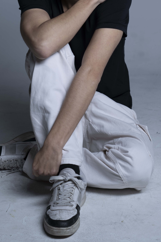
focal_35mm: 89
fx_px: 597
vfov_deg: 22.8
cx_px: 67
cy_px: 78
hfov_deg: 15.4
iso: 100
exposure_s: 1/125
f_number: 5.6
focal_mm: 59
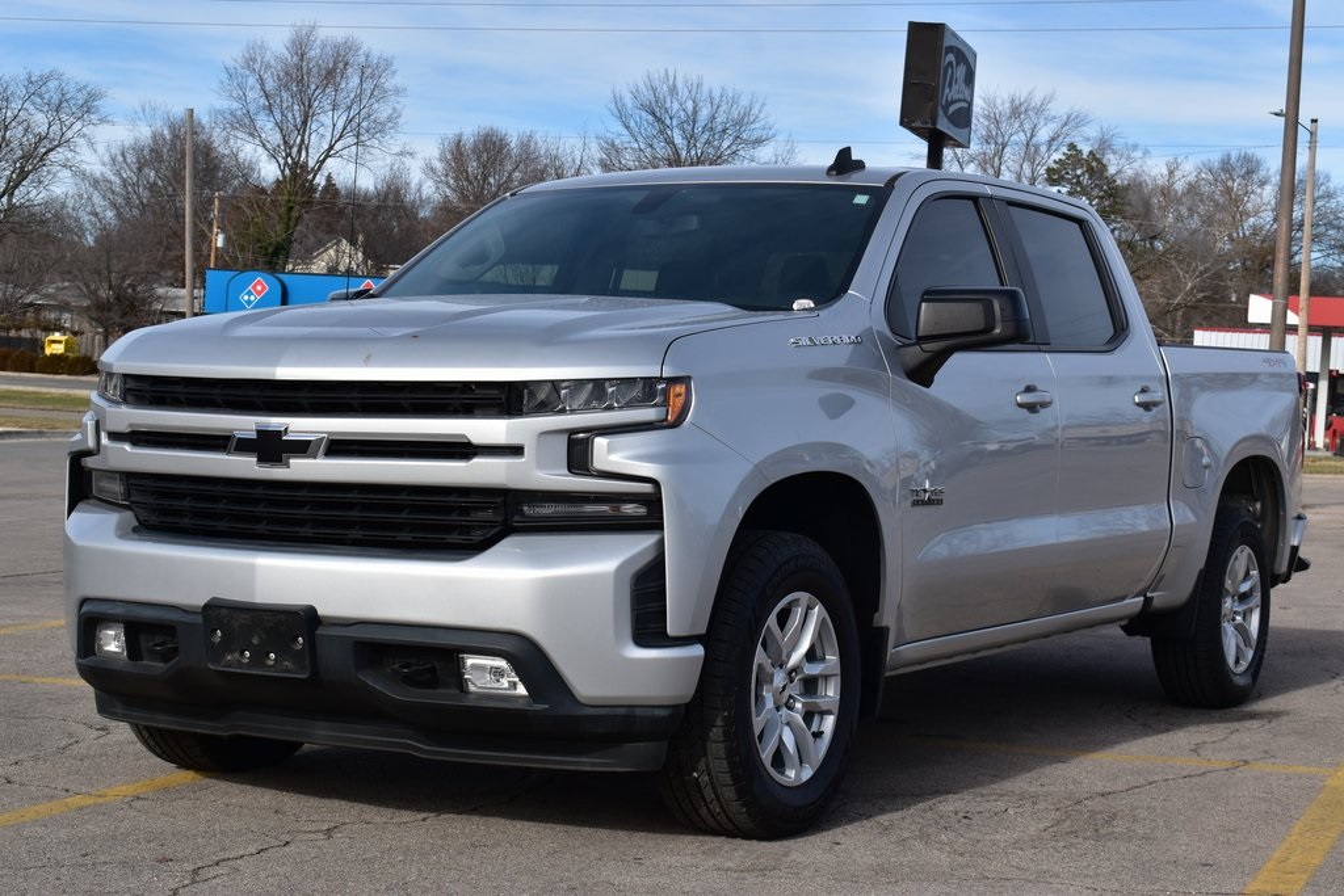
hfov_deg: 29.9
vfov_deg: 20.2
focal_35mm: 68
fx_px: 2520
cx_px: 672
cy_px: 448
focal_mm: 45
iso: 360
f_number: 11
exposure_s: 1/500
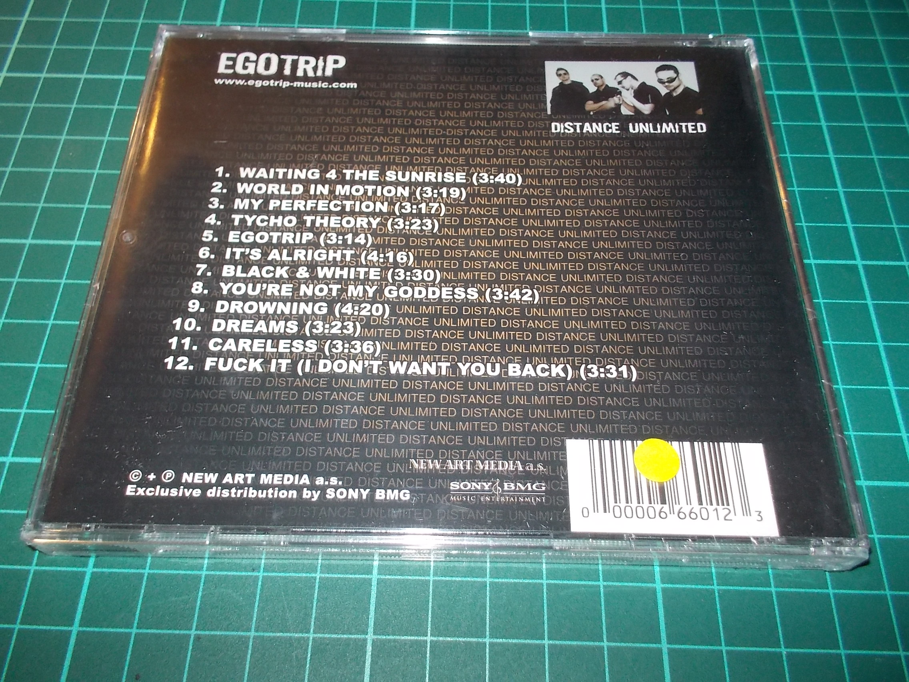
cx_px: 454
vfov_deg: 48.2
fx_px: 762
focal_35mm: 29
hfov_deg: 61.7
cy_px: 341
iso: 200
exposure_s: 1/30
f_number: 3.3
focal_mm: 4.1
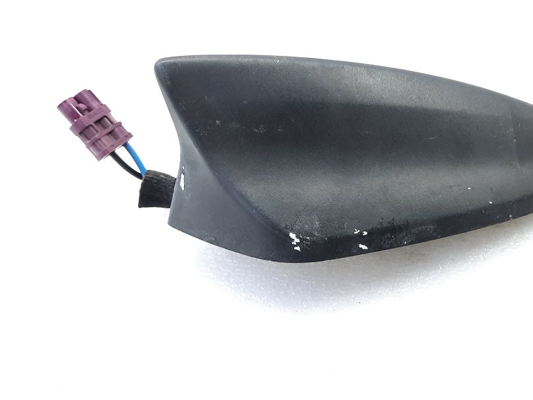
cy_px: 133
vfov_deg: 38.2
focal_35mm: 37
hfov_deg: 49.1
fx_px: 570
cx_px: 363
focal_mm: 4.6
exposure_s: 1/50
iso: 200
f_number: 2
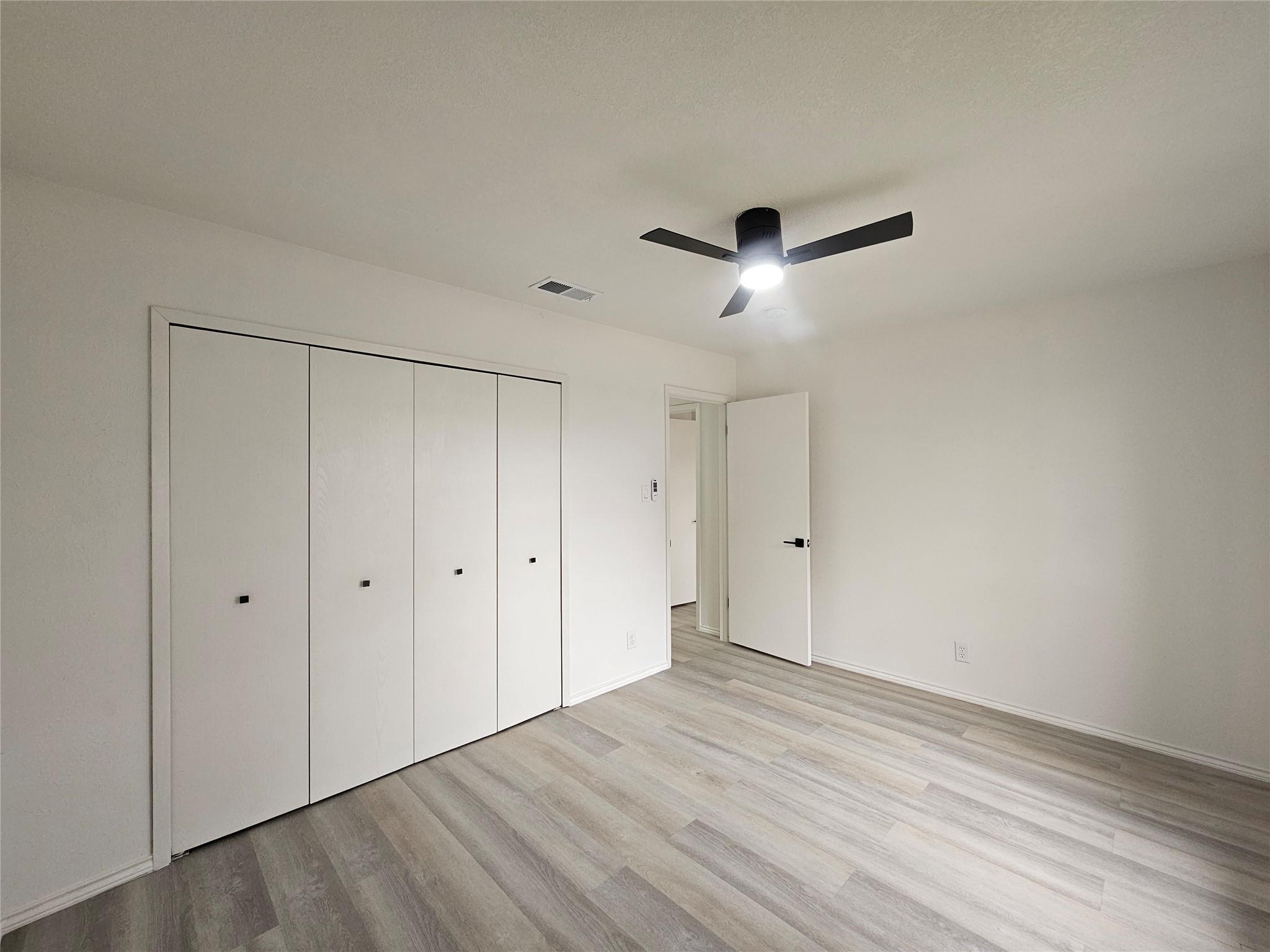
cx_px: 635
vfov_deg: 89.9
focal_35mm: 13
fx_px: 477
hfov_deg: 106.2
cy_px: 476
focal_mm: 2.2
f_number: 2.2
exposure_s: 1/60
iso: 100
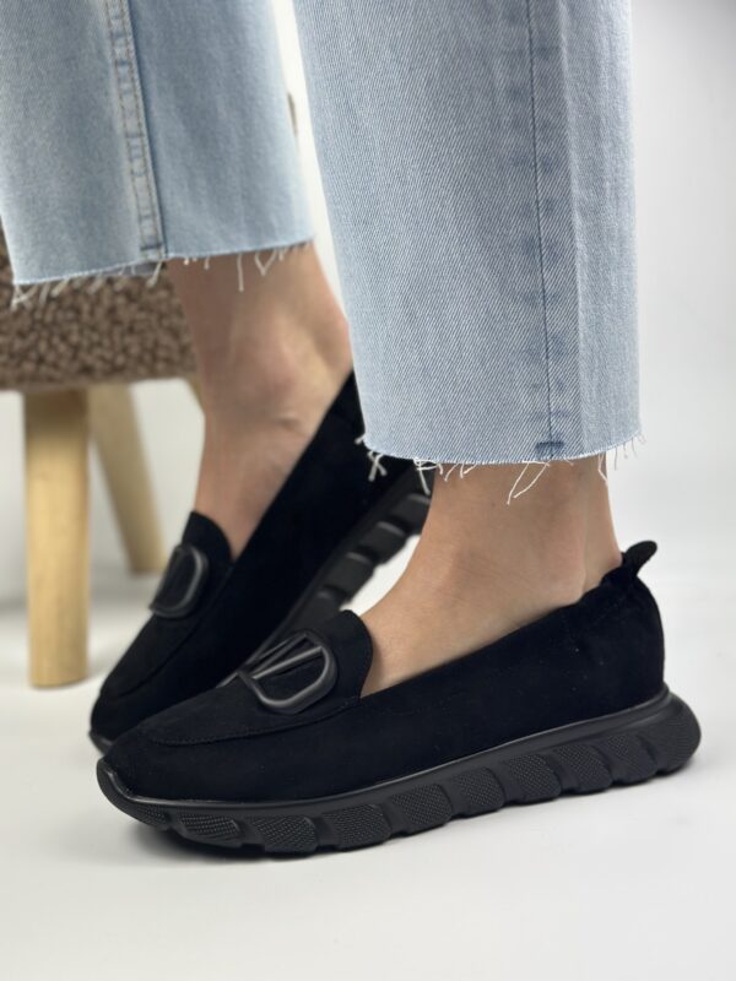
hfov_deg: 30.3
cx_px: 368
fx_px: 1361
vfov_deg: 39.7
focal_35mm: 48
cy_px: 490
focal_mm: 6.86
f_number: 1.78
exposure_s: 1/935
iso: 80
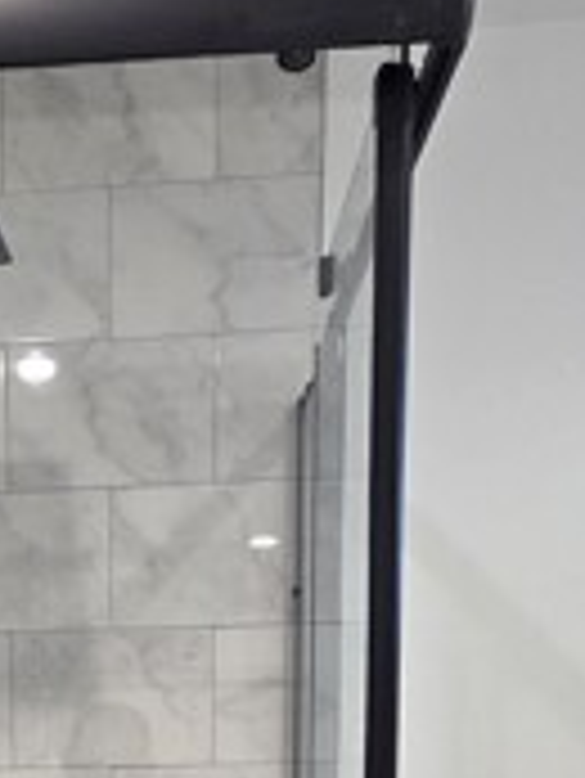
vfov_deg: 31.2
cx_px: 54
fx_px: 1080
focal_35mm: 48
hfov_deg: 29.0
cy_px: 998
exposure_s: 1/120
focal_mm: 2.2
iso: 250
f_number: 2.2
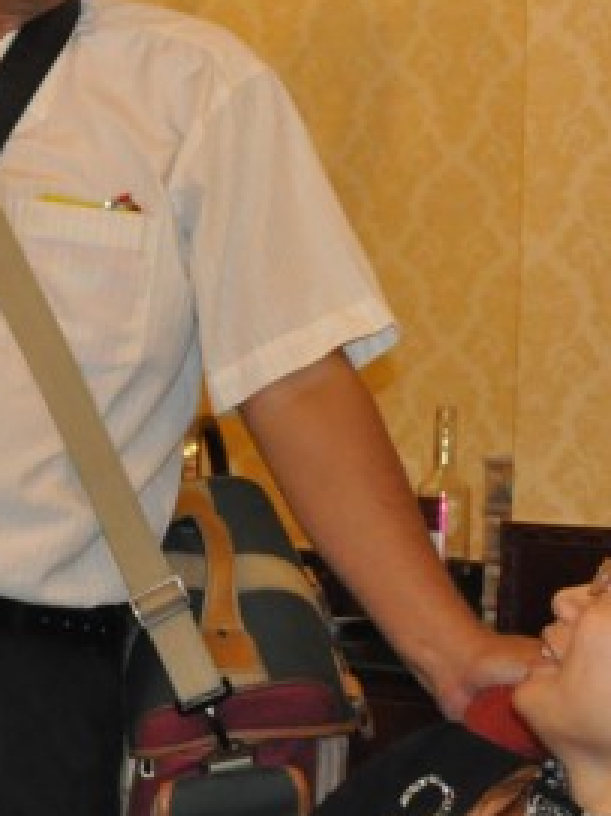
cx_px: -63
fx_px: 2907
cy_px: 423
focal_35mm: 123
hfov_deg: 11.8
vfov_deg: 16.0
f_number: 5.6
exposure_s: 1/80
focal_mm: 29
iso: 3200
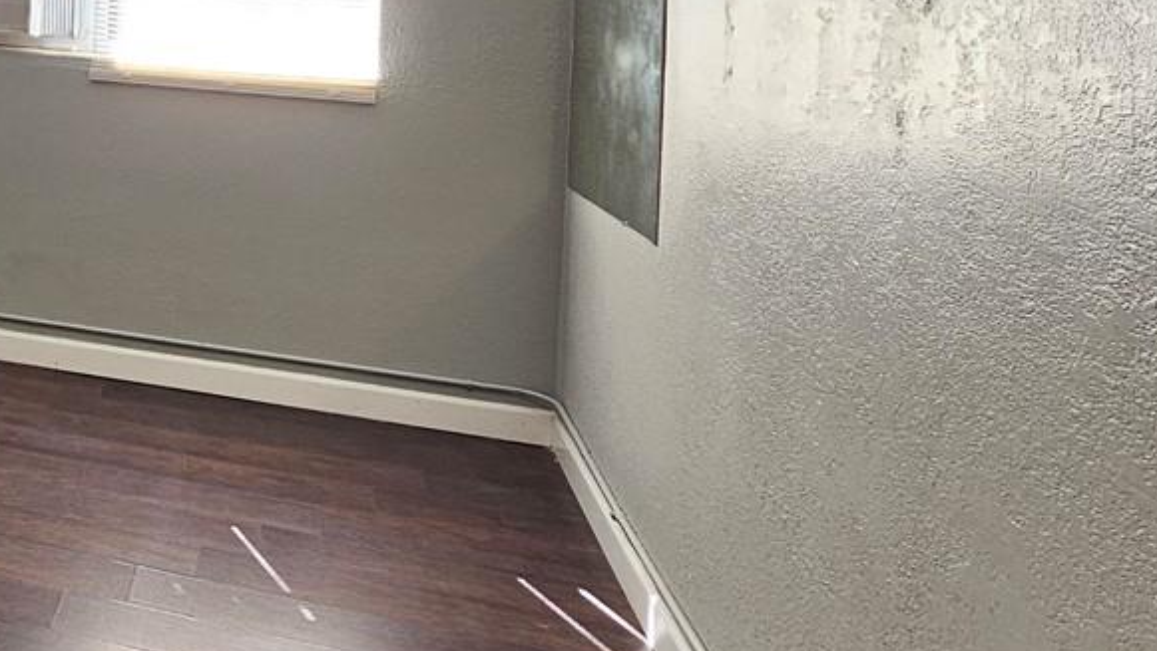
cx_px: -249
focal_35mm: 39
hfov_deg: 37.8
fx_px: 1197
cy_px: -72
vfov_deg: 27.7
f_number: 2.2
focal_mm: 2.2
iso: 125
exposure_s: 1/60
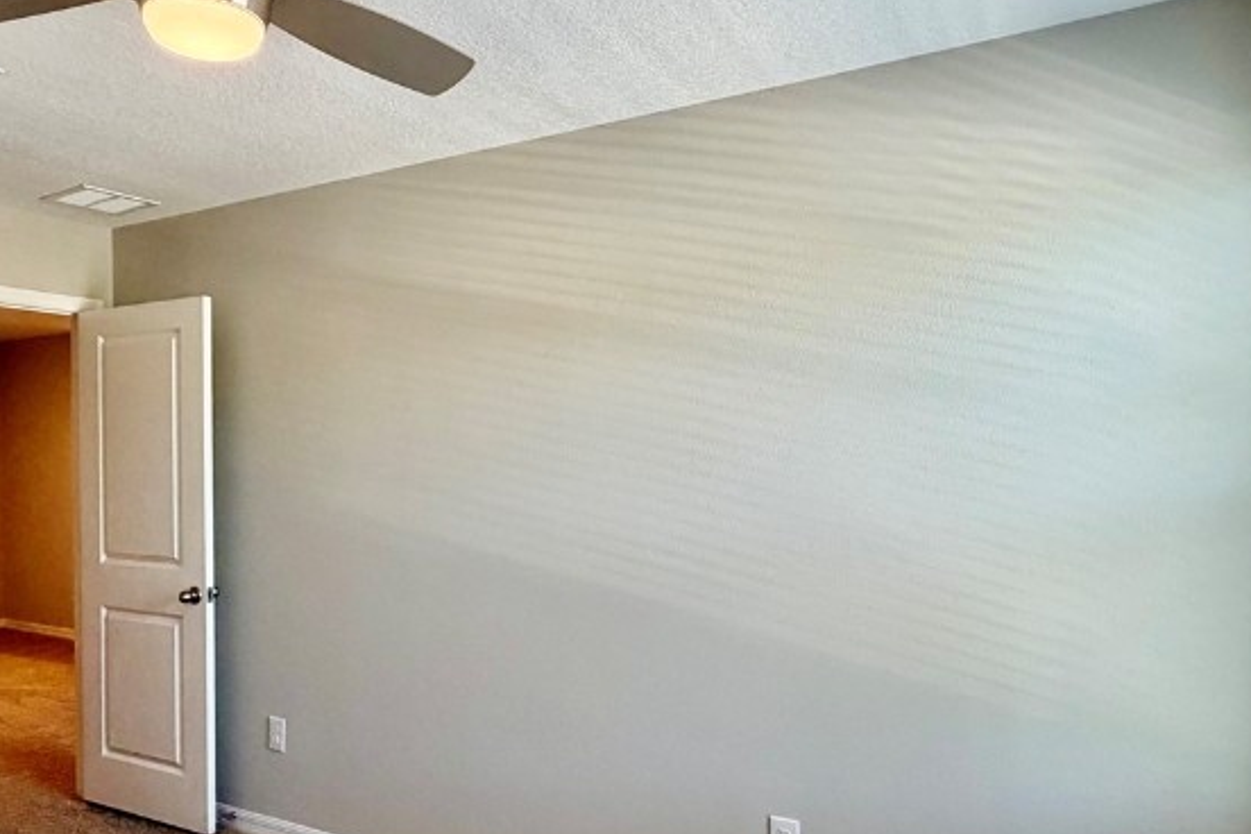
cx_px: 560
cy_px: 460
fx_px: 938
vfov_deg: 47.9
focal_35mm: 27
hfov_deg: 67.2
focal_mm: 2.22
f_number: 2.2
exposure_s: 1/120
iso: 250
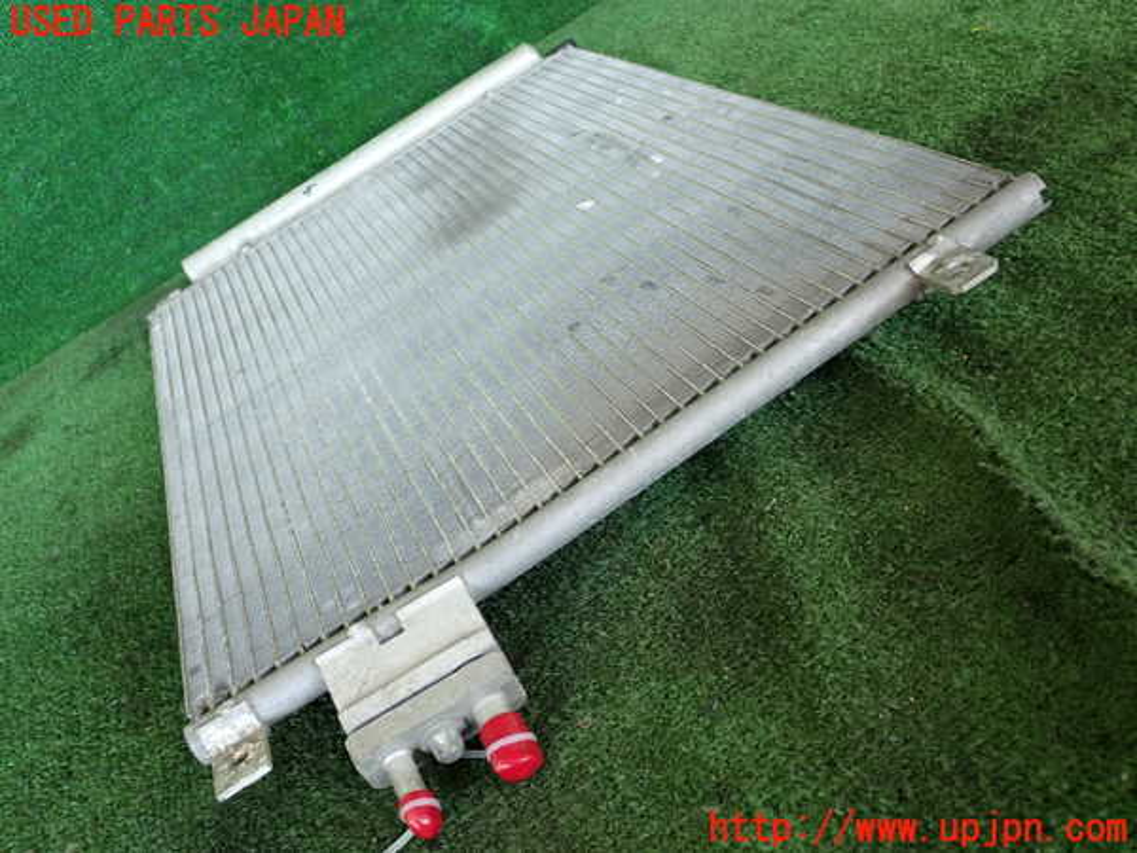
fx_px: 1248
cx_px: 568
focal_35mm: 38
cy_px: 426
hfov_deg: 49.0
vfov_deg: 37.7
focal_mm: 6.83
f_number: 2.7
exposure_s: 1/125
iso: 320
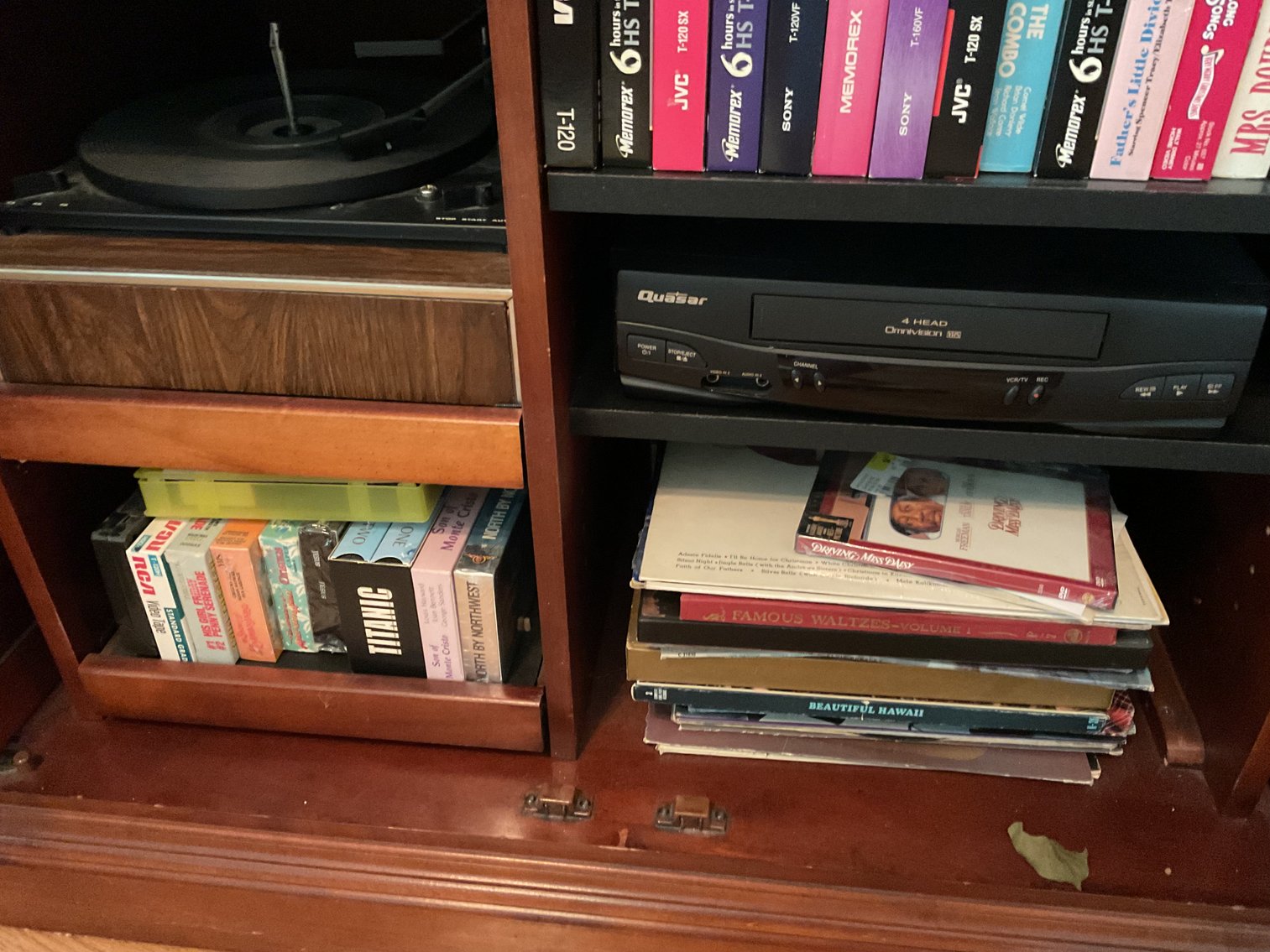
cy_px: 476
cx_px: 635
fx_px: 1064
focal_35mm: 29
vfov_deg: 48.2
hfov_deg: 61.7
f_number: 1.8
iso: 500
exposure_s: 1/20
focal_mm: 3
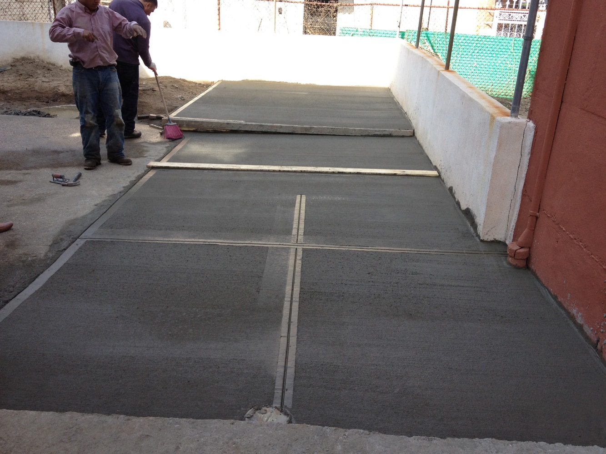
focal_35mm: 35
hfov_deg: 52.6
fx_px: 613
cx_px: 303
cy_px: 227
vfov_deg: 40.7
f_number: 2.4
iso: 64
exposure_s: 1/310
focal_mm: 4.28
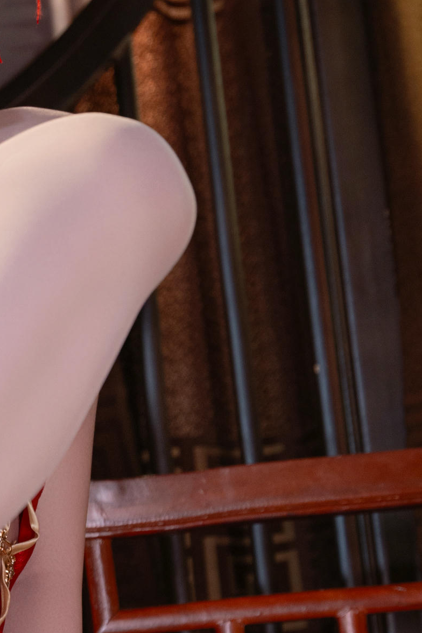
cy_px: 491
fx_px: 3300
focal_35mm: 188
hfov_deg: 7.2
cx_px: -214
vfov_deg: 10.9
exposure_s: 1/60
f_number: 4
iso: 500
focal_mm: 55.5
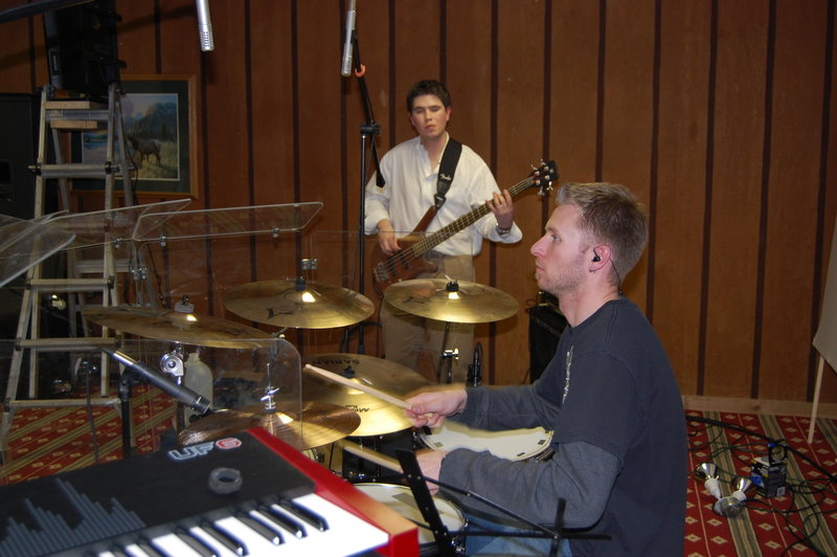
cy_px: 278
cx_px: 418
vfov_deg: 34.2
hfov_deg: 49.6
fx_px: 906
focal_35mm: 39
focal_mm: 26
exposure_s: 1/60
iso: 400
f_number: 4
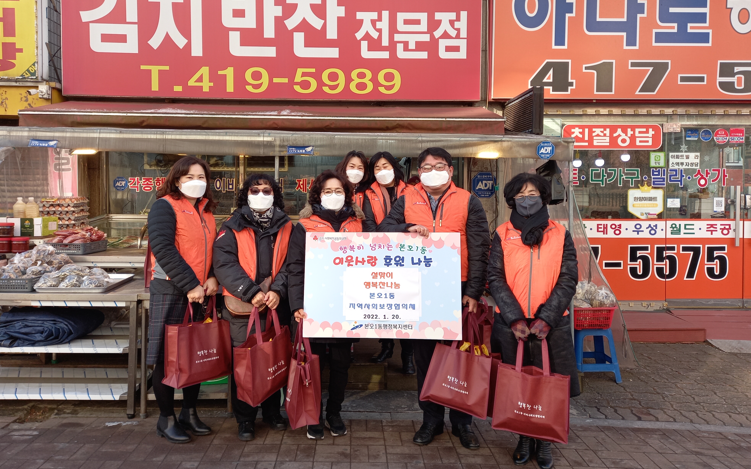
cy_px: 203
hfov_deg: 68.4
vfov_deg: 45.9
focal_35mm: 27
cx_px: 369
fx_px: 553
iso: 32
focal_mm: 4.6
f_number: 2
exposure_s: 1/120
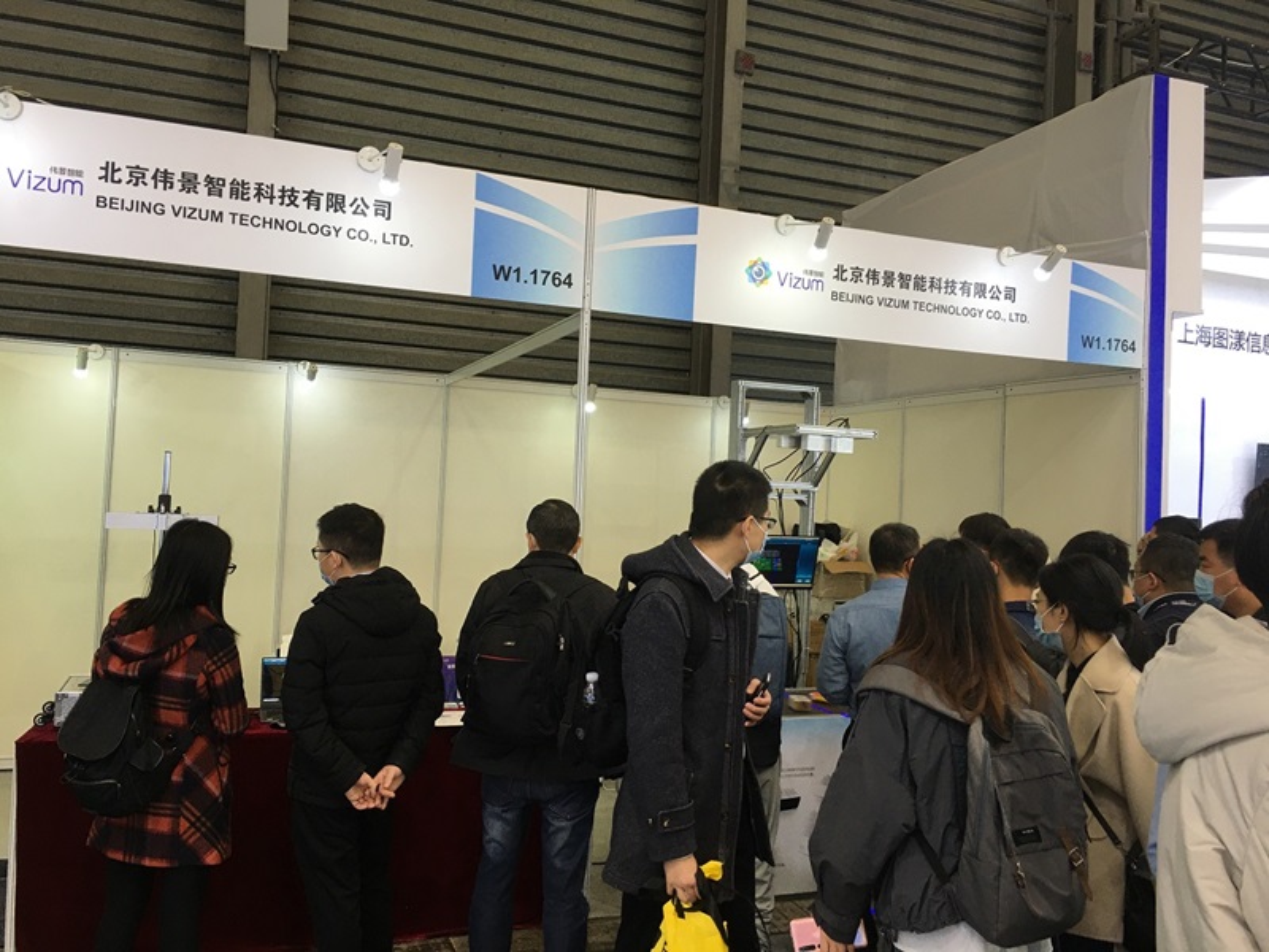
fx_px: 1063
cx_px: 634
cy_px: 476
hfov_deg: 61.7
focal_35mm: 29
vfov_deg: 48.2
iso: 40
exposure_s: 1/33
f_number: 2.2
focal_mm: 4.15
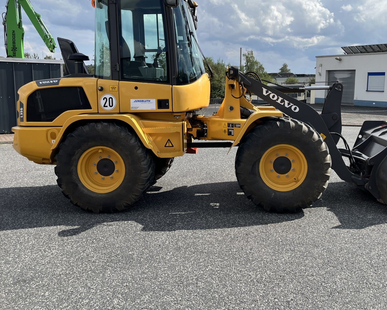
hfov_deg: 49.8
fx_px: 412
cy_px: 136
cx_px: 242
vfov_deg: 41.1
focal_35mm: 36
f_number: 1.6
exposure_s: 1/3623
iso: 50
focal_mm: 5.1
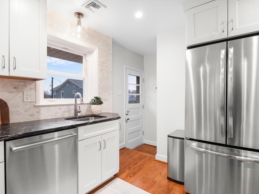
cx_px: 123
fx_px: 135
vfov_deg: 71.5
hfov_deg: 87.7
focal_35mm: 18
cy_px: 102
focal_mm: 10
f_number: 8
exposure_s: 1/6
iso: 320
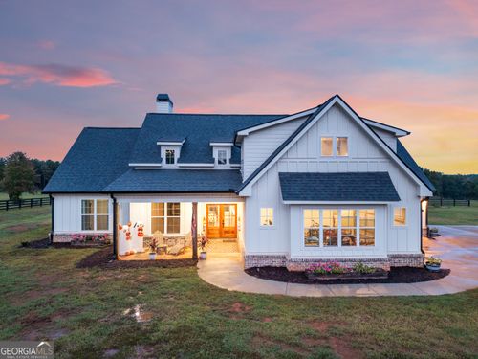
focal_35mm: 24
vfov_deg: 56.8
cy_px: 180
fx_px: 331
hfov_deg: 71.6
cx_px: 239
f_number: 1.8
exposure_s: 1/15
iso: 340
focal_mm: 8.67
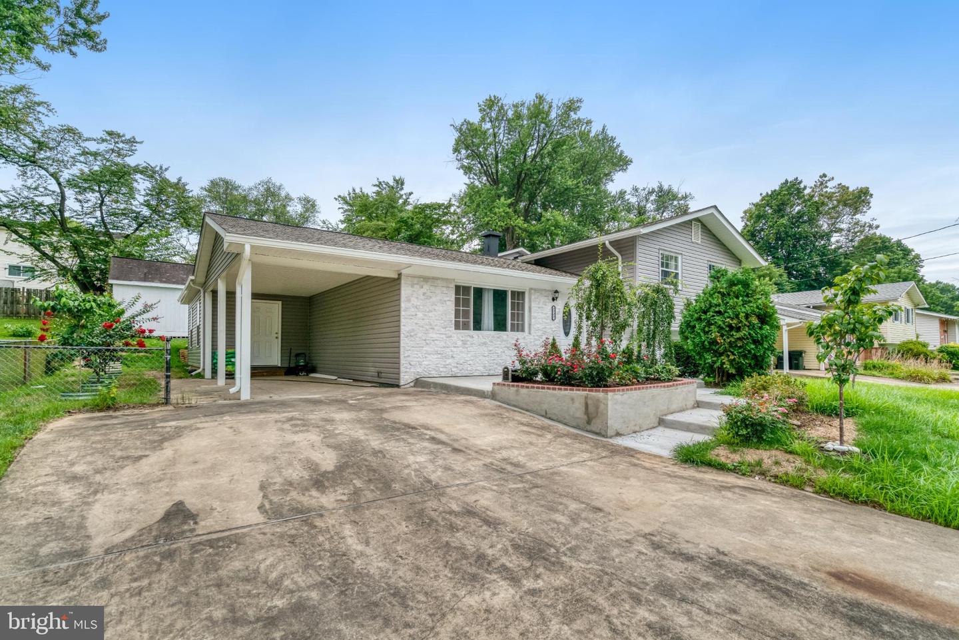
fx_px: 426
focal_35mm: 16
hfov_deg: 96.7
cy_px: 320
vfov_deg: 73.8
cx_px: 480
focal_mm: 16
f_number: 8
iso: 1250
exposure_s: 1/2000
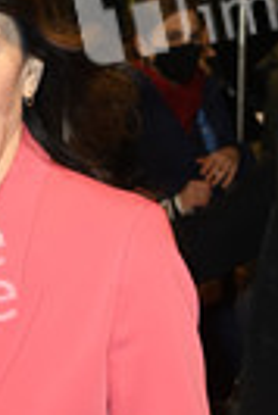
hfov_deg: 8.7
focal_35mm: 156
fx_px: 1802
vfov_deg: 12.9
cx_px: -53
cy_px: 459
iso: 500
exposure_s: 1/250
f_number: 6.3
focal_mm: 52
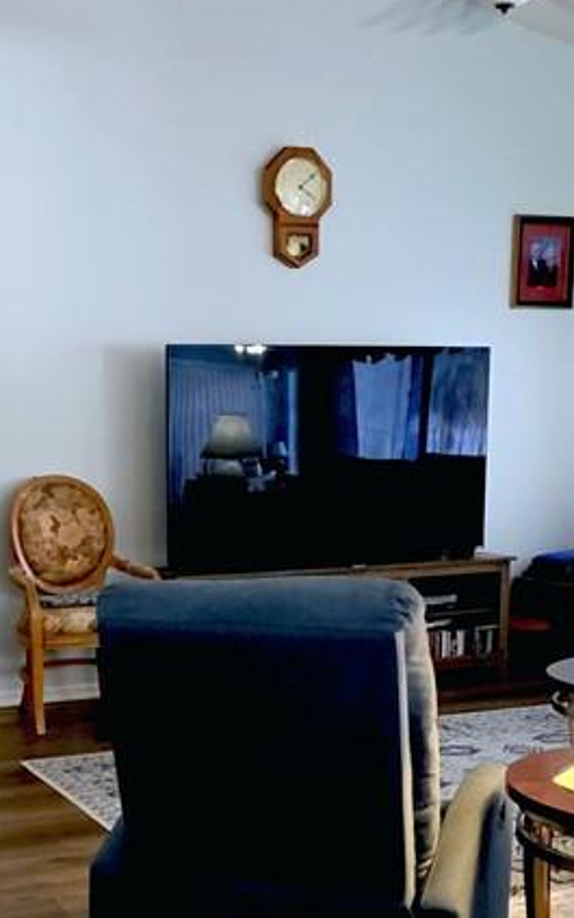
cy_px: 684
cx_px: 130
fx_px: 1302
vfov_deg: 37.9
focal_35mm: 52
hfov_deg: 24.5
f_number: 1.9
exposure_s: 1/60.2
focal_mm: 2.2
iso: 160
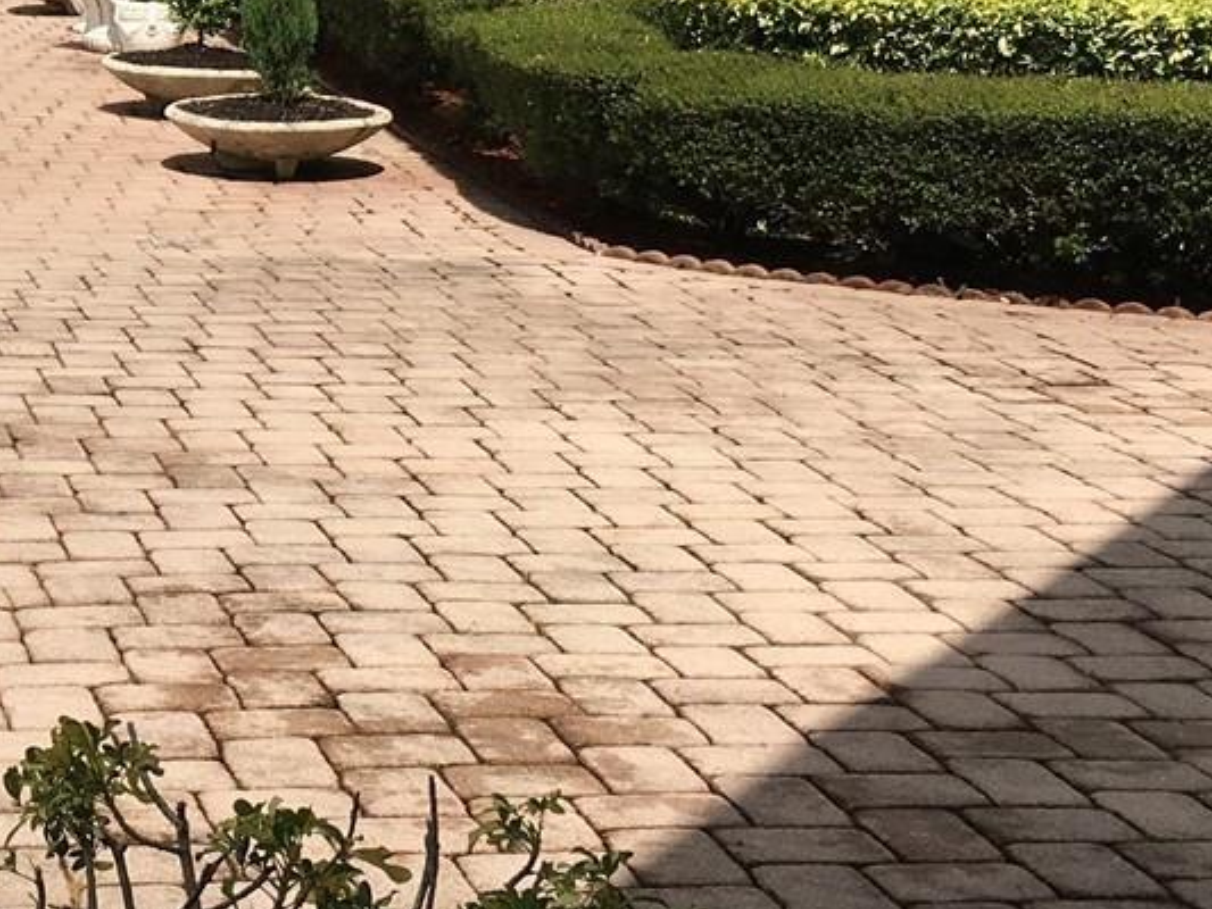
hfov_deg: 21.5
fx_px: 3047
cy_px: -39
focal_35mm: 87
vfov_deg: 16.6
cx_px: -55
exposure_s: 1/2404
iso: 25
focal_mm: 4.15
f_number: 2.2
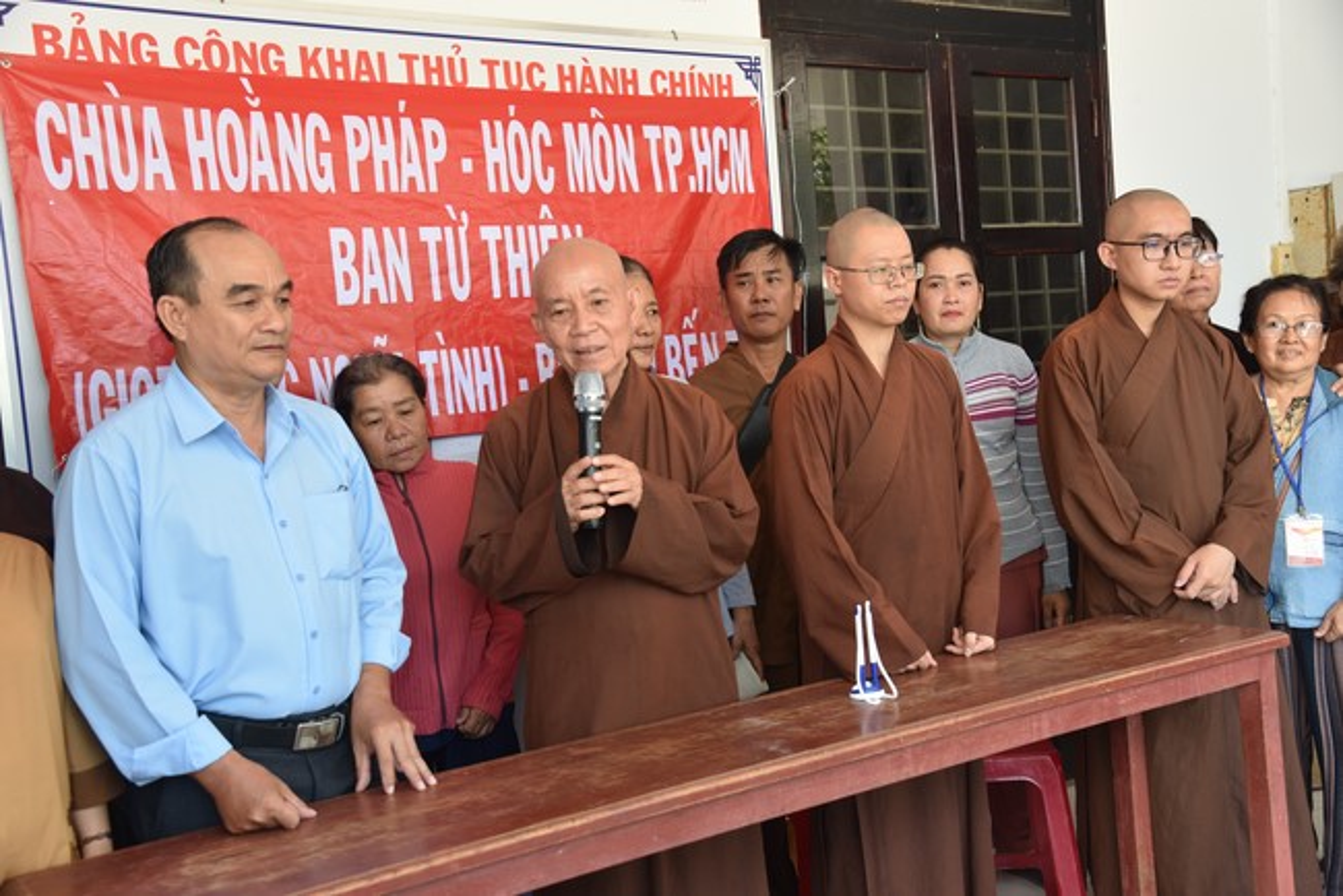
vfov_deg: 35.1
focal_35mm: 38
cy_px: 448
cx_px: 672
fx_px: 1418
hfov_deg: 50.7
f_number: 4.5
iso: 400
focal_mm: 38
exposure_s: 1/100
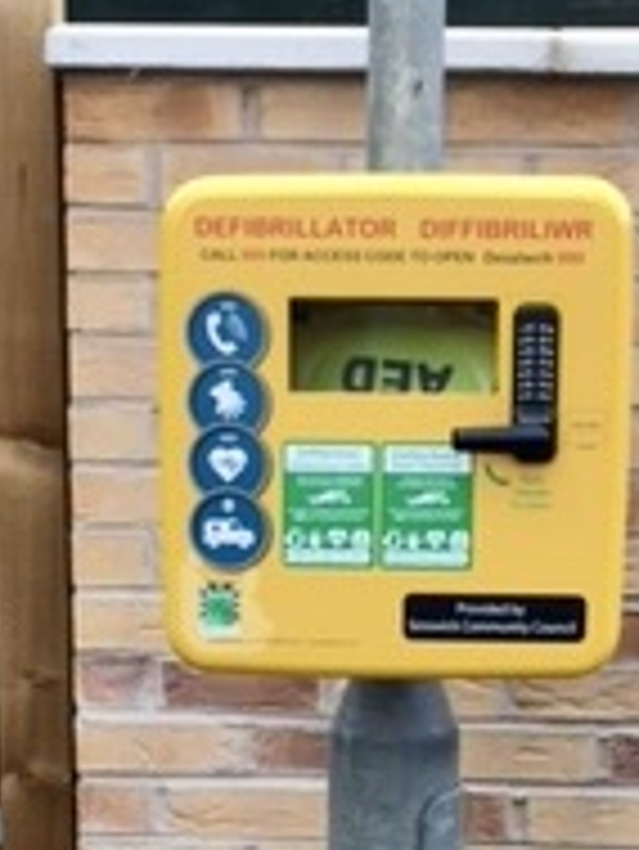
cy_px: 589
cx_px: 364
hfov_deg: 17.8
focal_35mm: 83
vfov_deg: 23.4
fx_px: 2041
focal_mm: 4.15
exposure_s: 1/107
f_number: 2.2
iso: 25
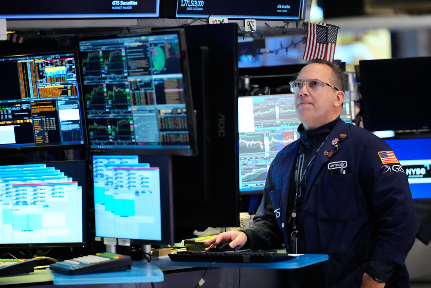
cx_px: 216
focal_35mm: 200
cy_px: 144
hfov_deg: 10.3
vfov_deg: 6.9
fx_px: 2395
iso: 12800
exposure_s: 1/500
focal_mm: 200
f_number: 2.8
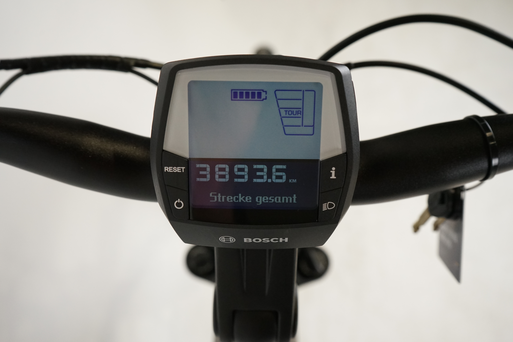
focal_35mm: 37
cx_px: 256
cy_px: 171
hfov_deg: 51.9
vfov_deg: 35.9
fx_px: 527
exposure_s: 1/200
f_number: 6.3
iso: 2500
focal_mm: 37
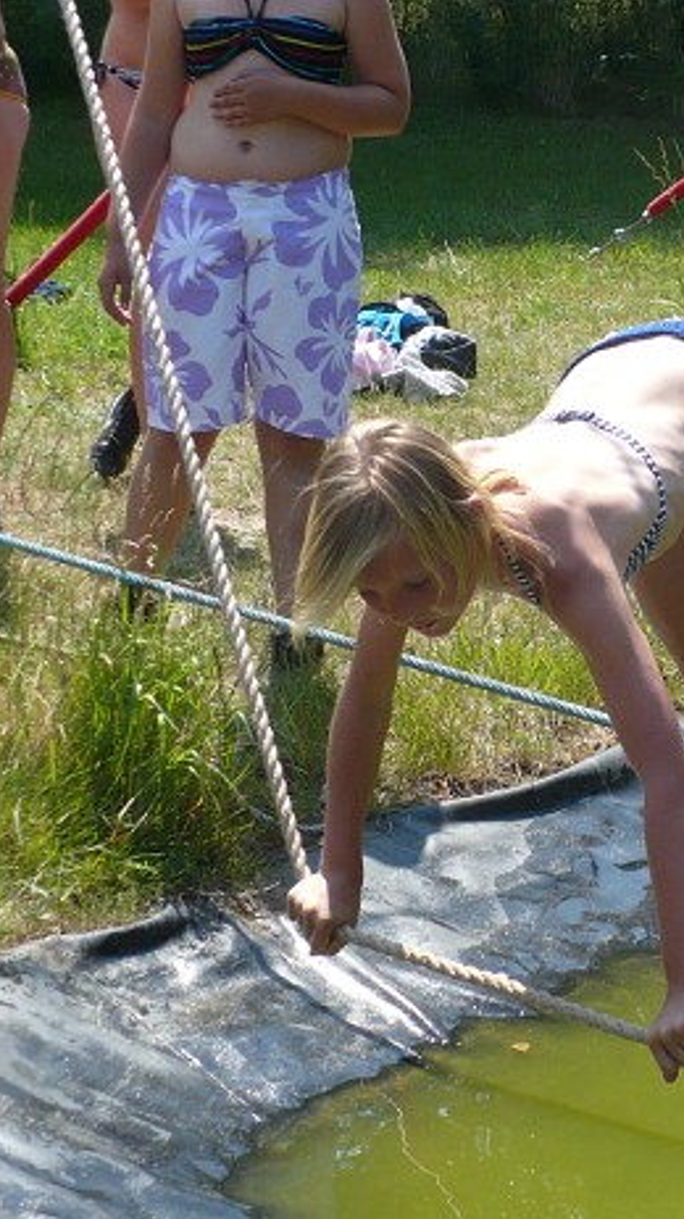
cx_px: 794
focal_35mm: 113
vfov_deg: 18.9
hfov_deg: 10.6
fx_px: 3648
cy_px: 537
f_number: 3.1
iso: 100
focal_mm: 9.9
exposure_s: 1/640
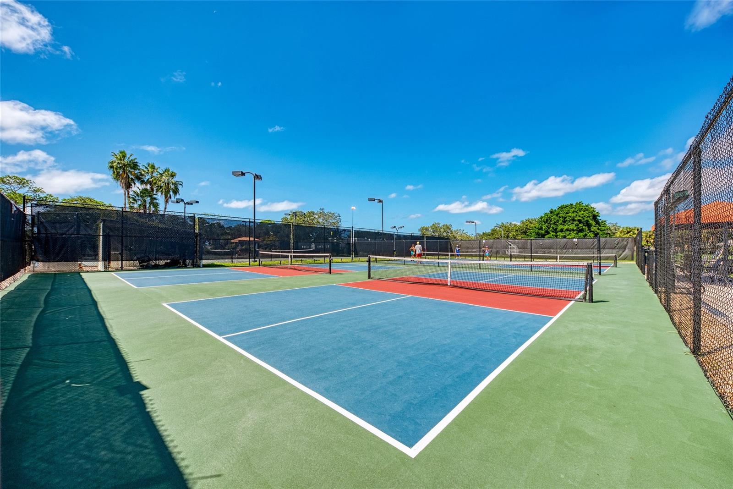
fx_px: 285
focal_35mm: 14
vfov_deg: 81.2
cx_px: 366
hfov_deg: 104.2
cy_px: 244
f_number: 7.1
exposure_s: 1/200
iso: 200
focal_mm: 14
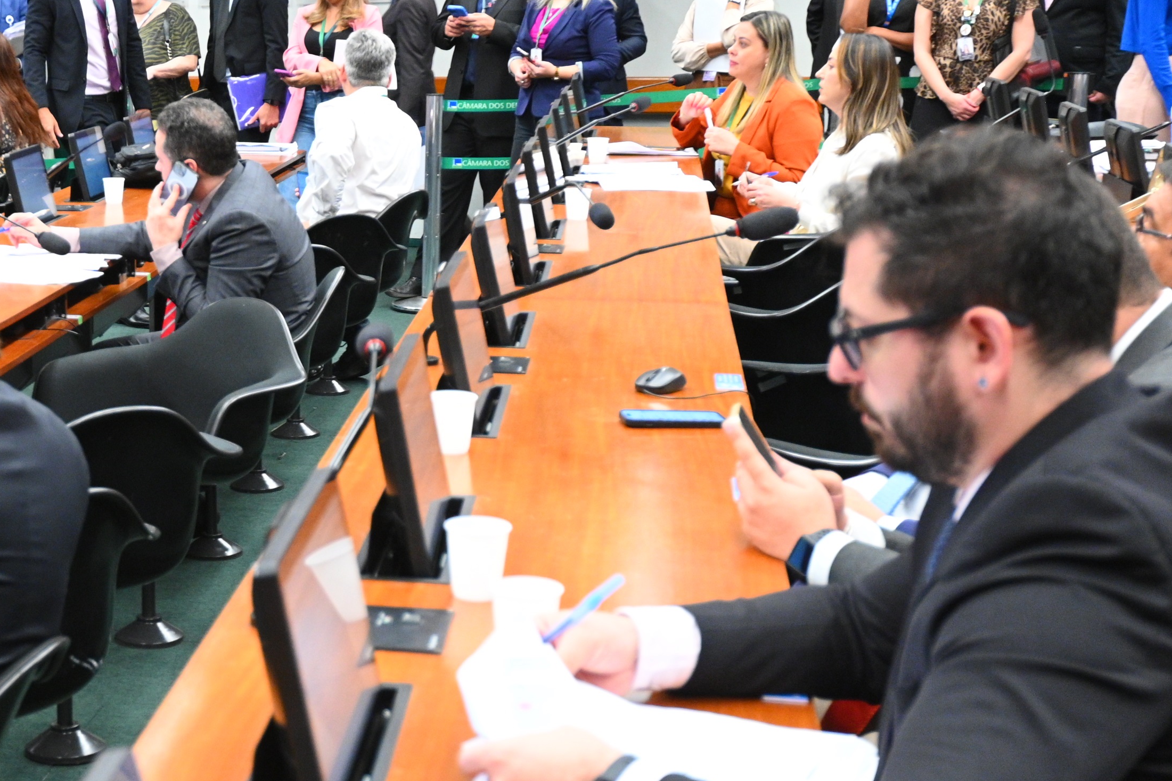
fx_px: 2343
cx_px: 168
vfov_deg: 18.9
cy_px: 435
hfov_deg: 27.3
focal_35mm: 72
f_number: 4
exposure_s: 1/125
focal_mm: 35
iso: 2500
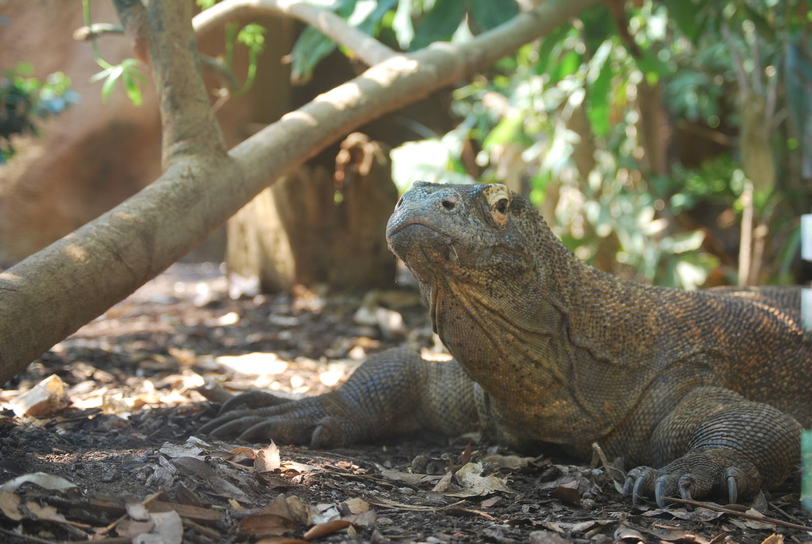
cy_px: 272
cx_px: 406
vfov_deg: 16.6
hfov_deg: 24.6
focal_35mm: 82
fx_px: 1863
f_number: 4
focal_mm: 55
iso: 200
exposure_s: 1/60
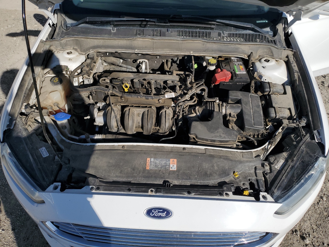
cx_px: 164
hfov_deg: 67.3
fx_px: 247
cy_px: 124
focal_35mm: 26
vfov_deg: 53.1
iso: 50
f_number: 1.5
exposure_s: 1/5000
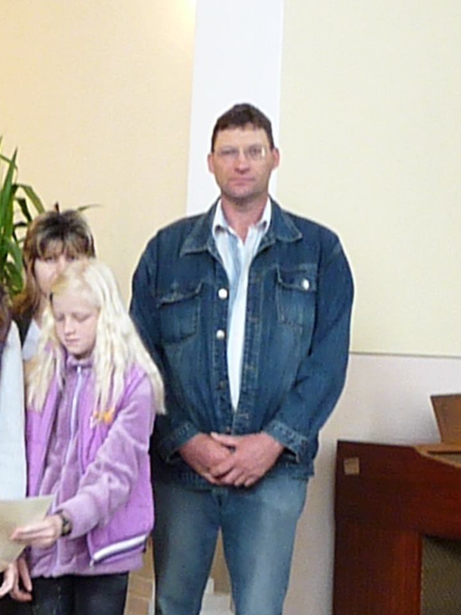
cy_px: 429
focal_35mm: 73
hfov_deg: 19.6
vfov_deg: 26.5
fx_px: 1297
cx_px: -2
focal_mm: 6
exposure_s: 1/30
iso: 1000
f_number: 3
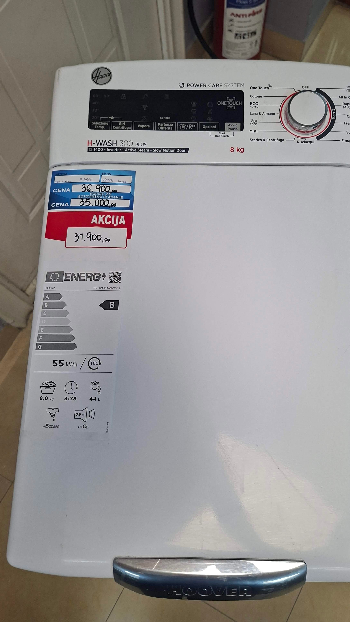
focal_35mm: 26
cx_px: 204
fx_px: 429
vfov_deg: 71.9
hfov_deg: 44.2
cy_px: 310
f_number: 1.8
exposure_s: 1/120
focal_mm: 5.54
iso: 200
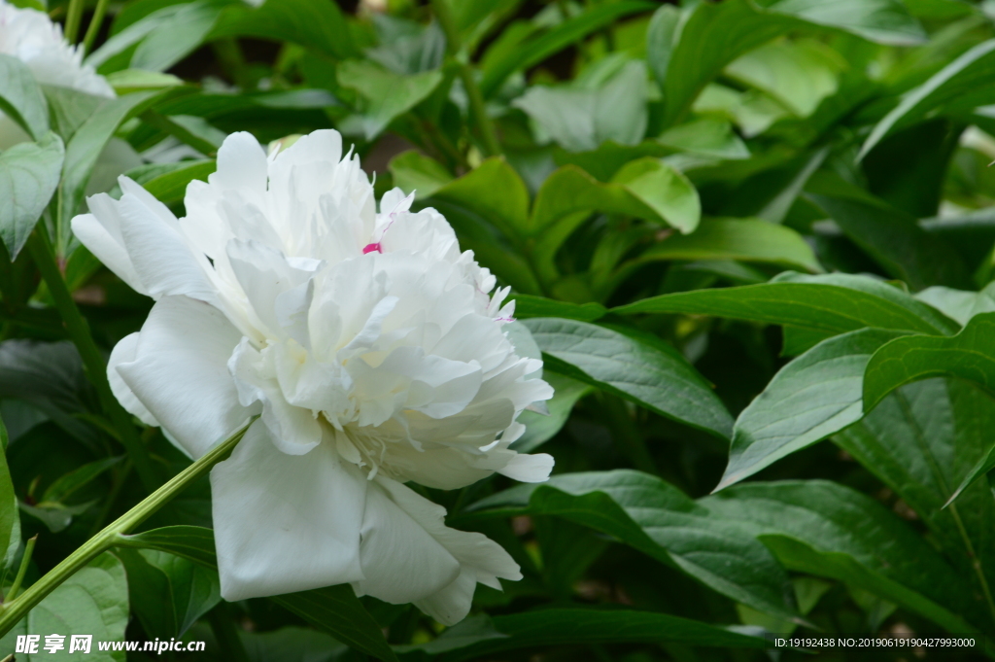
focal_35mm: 232
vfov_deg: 5.9
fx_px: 6421
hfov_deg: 8.9
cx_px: 498
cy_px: 331
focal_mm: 155
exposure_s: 1/40
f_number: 18
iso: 200
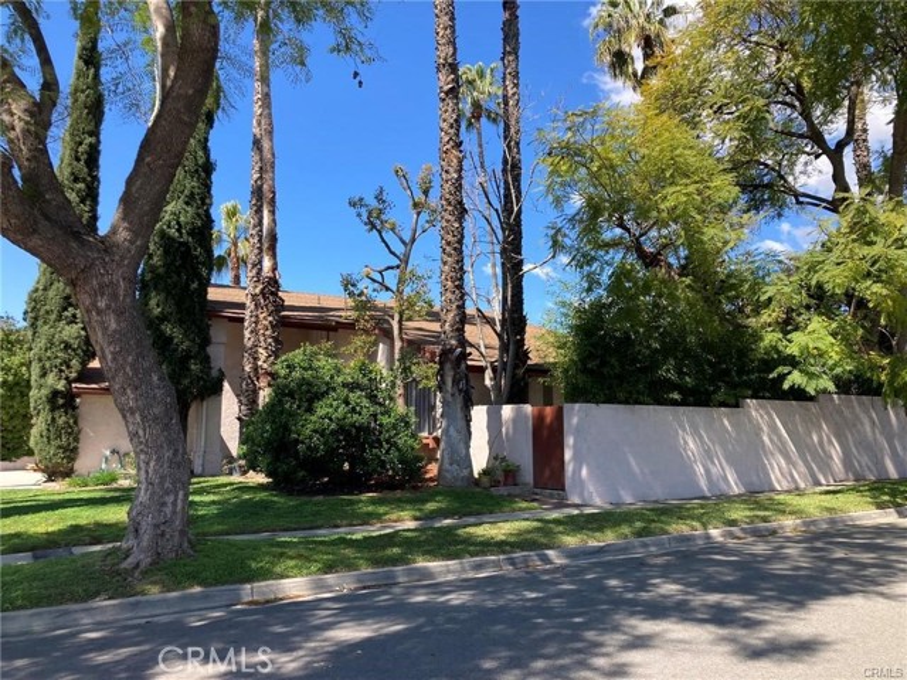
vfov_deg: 49.7
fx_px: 734
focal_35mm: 28
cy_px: 340
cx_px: 454
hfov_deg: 63.4
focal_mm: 3.99
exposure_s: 1/796
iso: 20
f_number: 1.8
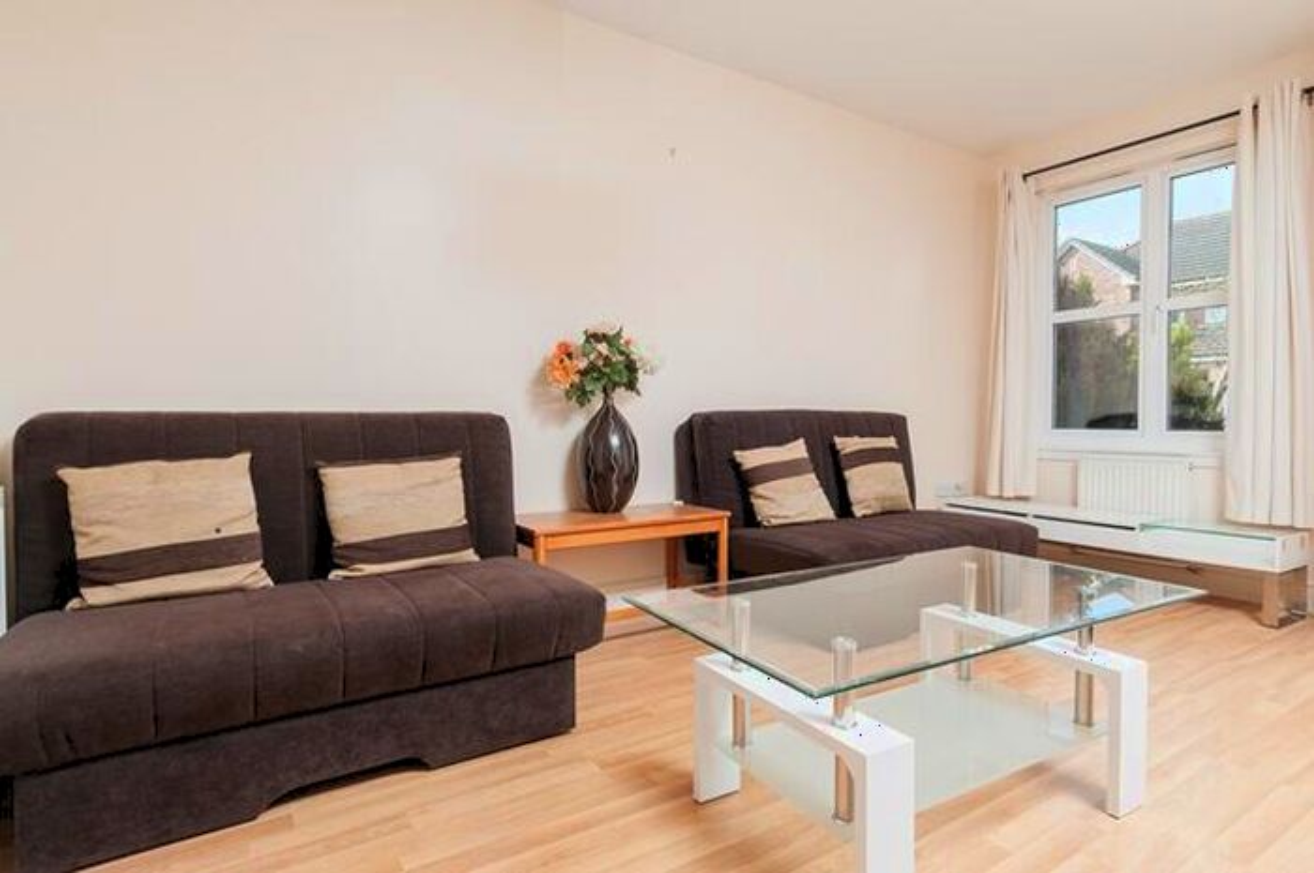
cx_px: 657
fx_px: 656
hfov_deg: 90.1
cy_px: 436
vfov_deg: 67.3
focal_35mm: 18
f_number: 8
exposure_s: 1/100
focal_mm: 12
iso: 200
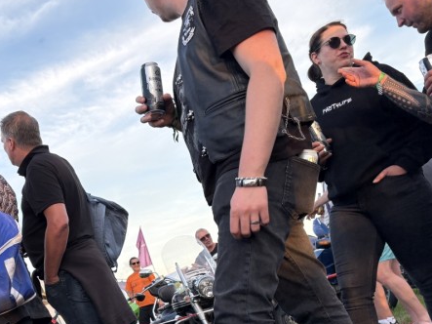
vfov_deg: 30.4
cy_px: 238
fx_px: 586
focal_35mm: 47
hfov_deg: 39.6
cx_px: 121
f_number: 1.6
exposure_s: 1/660
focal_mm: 5.96
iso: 50
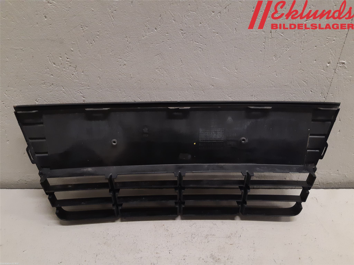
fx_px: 266
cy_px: 132
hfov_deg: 67.3
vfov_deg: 53.1
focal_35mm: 26
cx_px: 177
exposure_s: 1/50
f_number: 1.7
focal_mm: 3.93
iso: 160
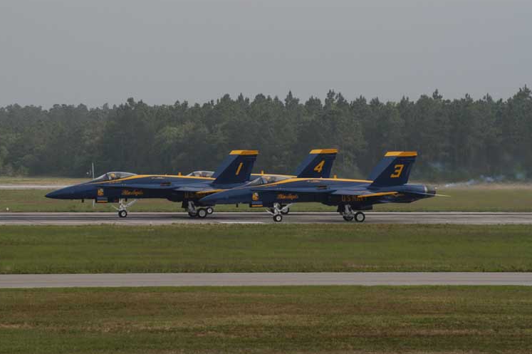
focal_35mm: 273
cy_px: 185
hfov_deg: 7.5
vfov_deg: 5.0
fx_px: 4032
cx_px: 251
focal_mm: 170
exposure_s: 1/1000
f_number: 8
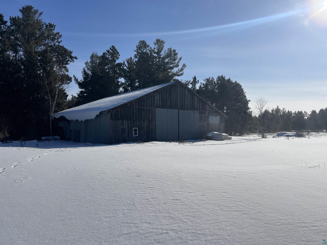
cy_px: 122
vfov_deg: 54.9
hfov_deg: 69.4
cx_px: 164
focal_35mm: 25
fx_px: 236
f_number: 1.6
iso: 32
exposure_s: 1/12048
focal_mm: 5.1
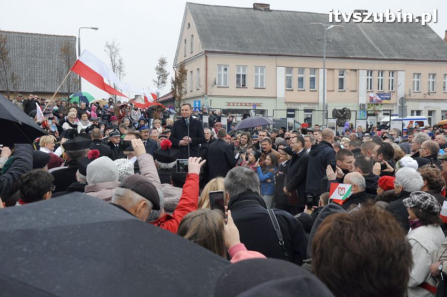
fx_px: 521
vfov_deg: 31.8
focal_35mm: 42
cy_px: 148
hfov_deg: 46.4
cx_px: 224
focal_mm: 28
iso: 800
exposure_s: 1/250
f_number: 8
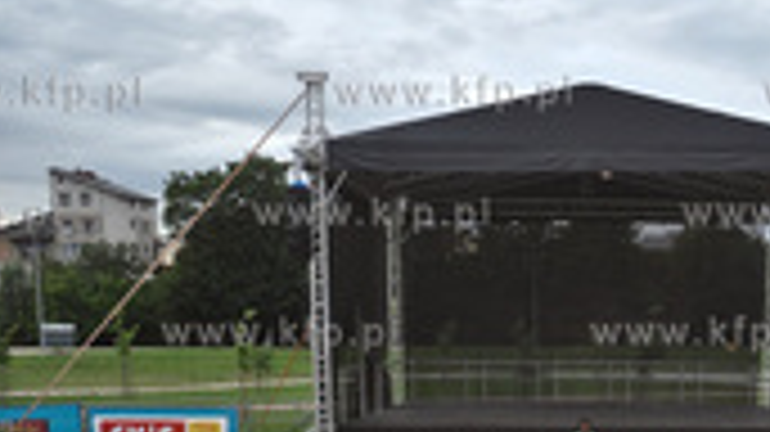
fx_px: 1000
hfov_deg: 40.4
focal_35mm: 49
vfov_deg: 22.5
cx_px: 612
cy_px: 518
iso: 400
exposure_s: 1/160
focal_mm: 20
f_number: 4.5
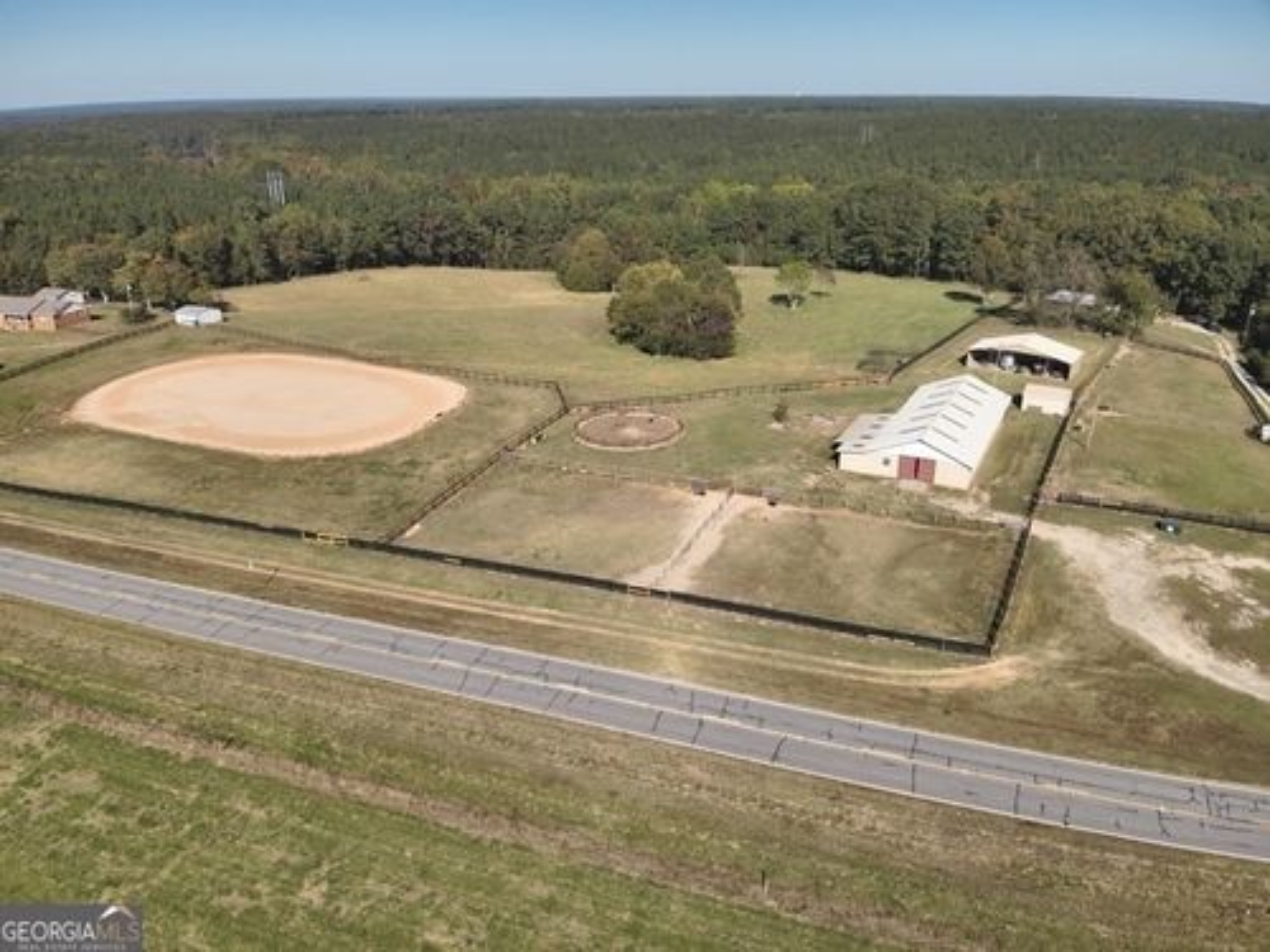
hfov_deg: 71.6
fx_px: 881
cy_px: 476
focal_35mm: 24
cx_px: 635
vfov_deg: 56.8
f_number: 2.8
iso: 100
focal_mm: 4.4
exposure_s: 1/1000
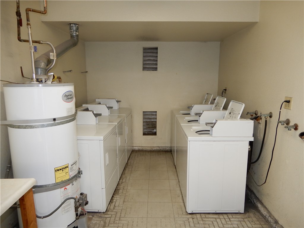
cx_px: 152
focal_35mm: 24
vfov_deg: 56.8
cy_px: 114
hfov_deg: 71.6
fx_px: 211
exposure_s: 1/30
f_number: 3.4
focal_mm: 4.3
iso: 160
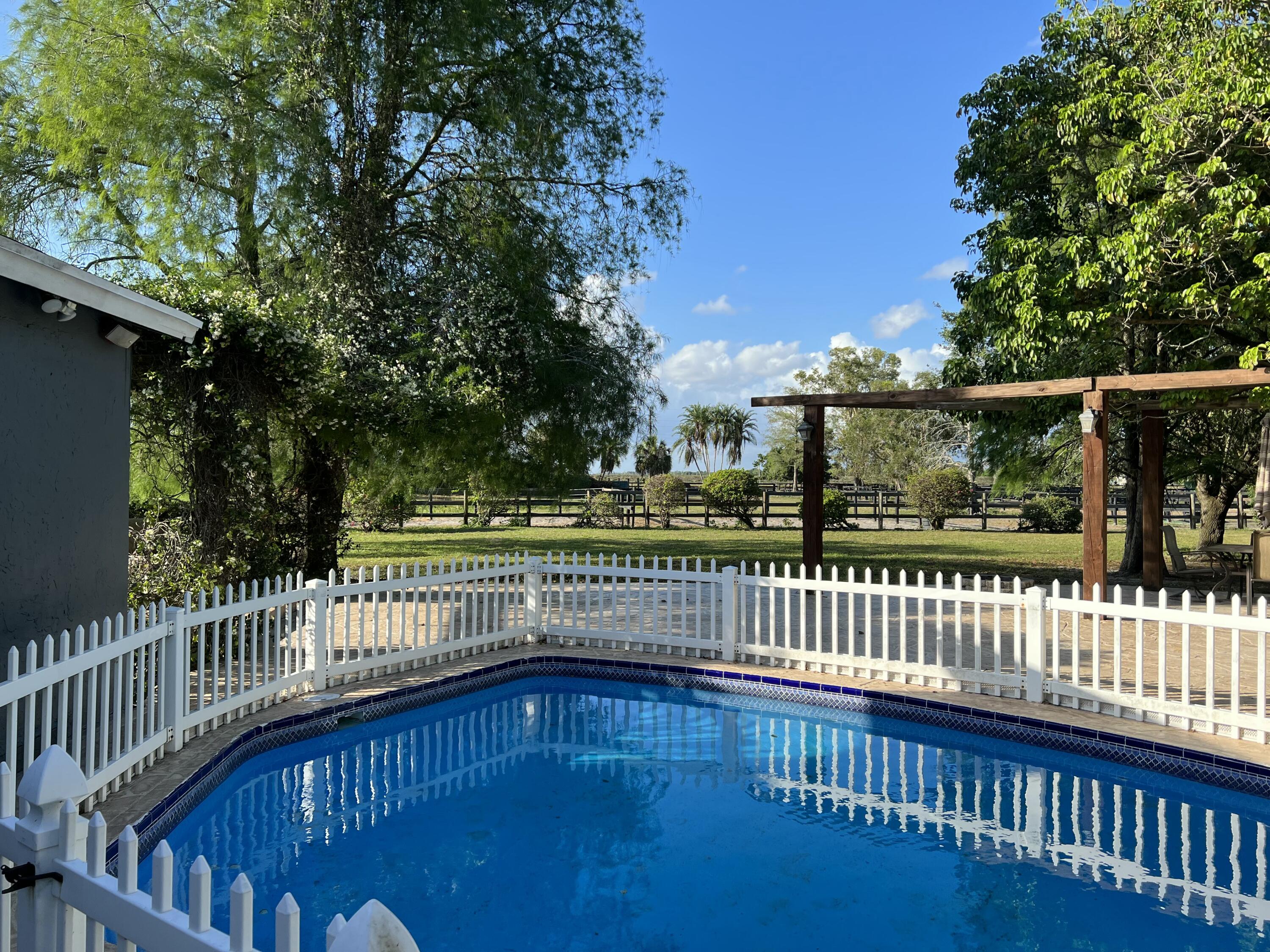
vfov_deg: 53.1
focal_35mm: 26
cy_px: 476
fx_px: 954
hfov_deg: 67.3
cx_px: 635
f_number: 1.5
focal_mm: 5.7
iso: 50
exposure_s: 1/1972
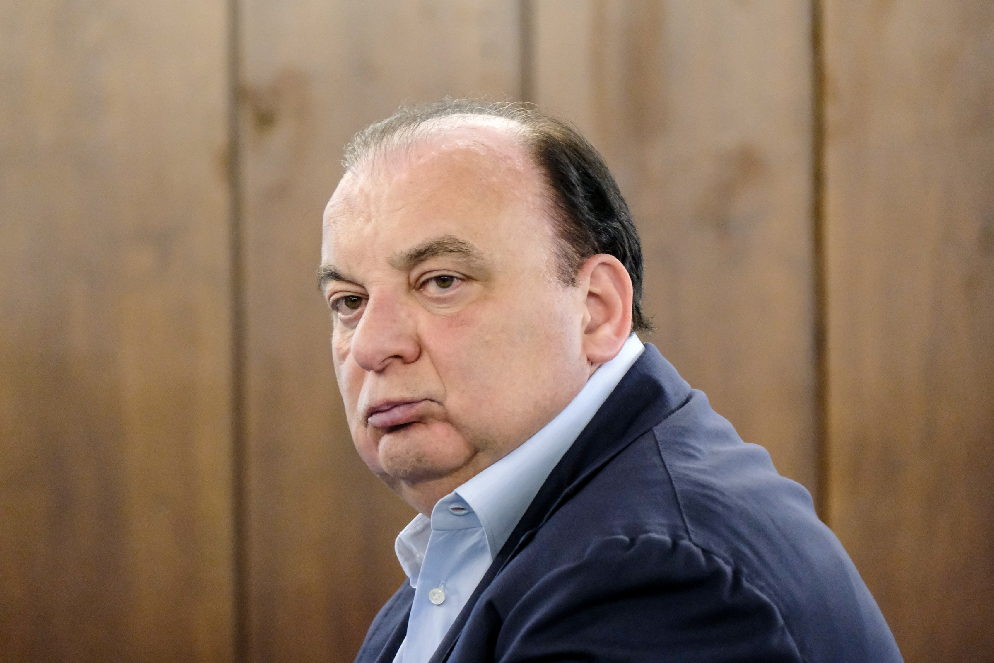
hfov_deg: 6.1
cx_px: 497
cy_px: 332
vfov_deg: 4.0
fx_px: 9387
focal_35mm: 340
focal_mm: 226.6
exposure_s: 1/200
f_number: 5
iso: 8000
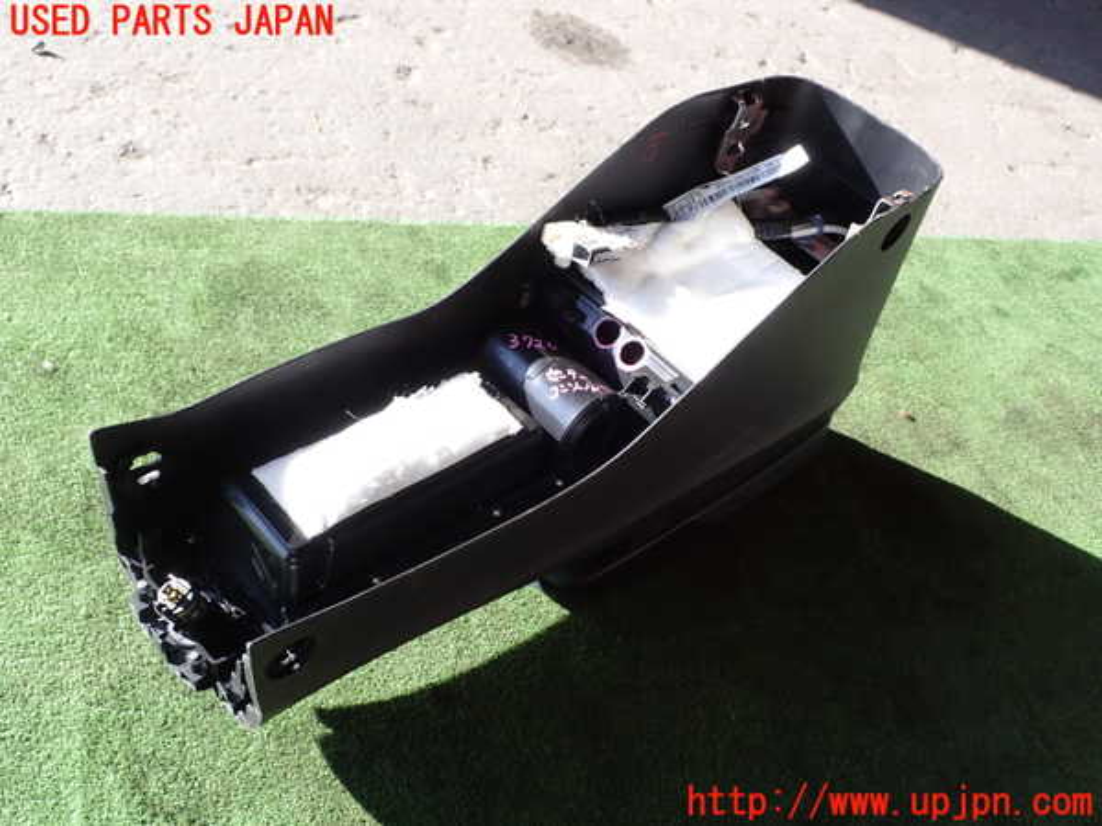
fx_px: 1146
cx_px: 551
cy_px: 413
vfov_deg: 39.7
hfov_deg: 51.4
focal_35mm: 36
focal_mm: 6.37
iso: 100
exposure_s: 1/160
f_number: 3.5
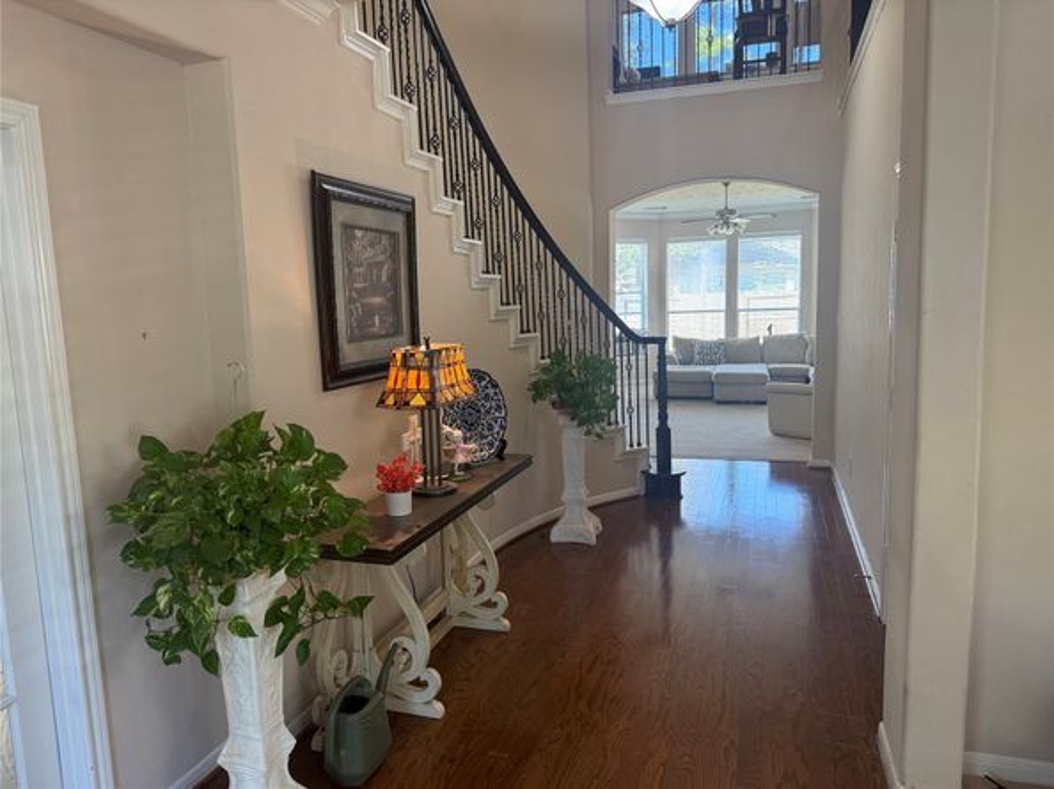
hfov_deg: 71.6
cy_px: 394
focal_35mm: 24
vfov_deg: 56.8
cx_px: 527
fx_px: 730
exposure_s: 1/120
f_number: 1.78
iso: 250
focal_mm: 6.76
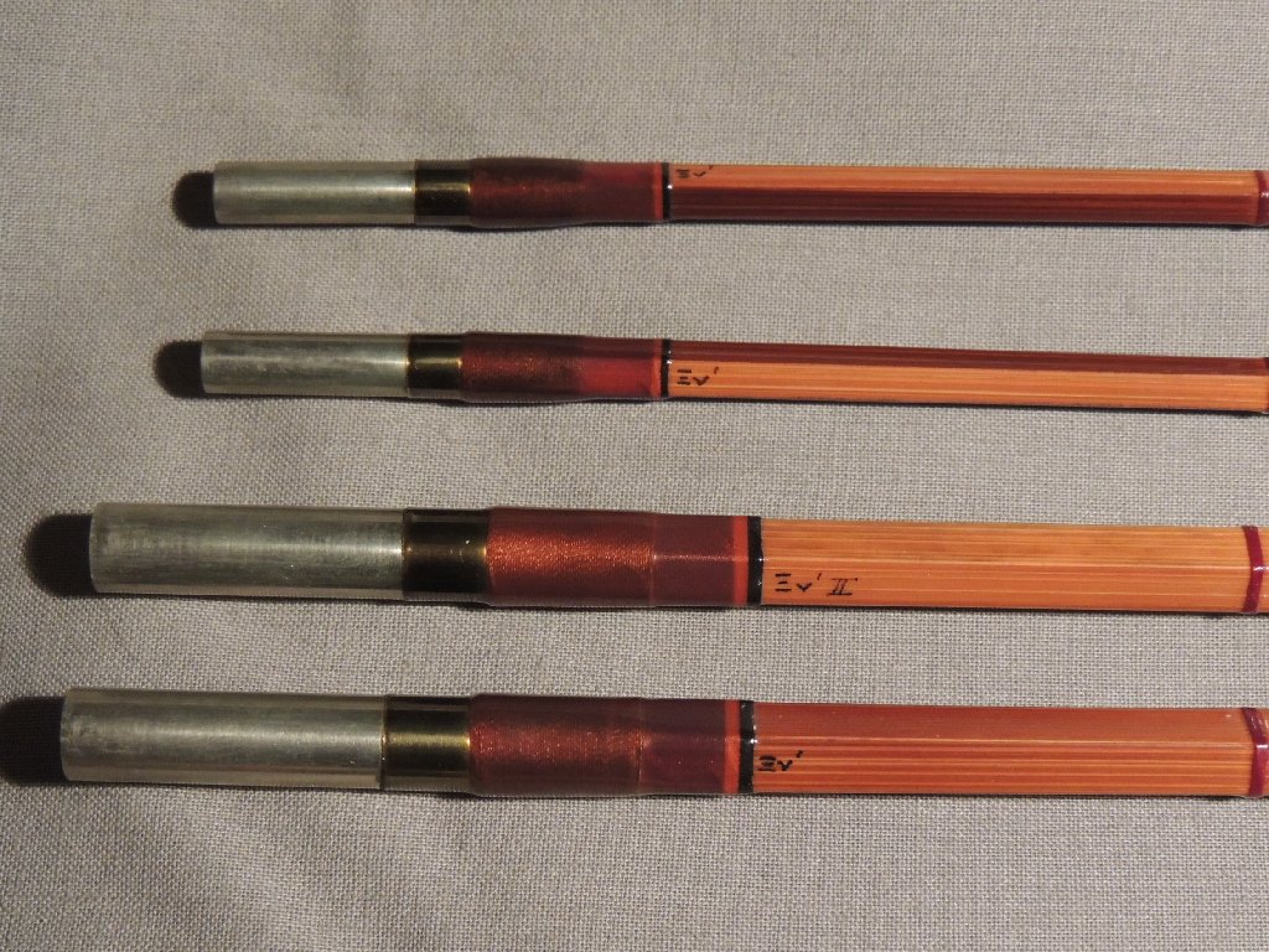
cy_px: 476
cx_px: 634
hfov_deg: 38.2
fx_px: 1833
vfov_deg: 29.1
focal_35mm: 50
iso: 800
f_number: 3.6
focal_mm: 8.9
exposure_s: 1/125
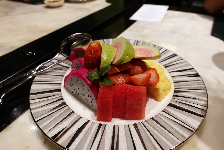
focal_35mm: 24
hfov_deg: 73.7
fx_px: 149
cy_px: 75
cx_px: 112
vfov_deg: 53.1
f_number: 2.8
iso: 1250
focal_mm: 9.4
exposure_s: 1/30
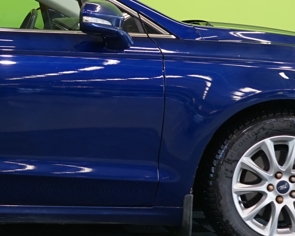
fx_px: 1127
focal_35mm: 129
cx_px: -79
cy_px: 54
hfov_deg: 14.4
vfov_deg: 11.9
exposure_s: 1/30
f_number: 5.6
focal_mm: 31
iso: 400
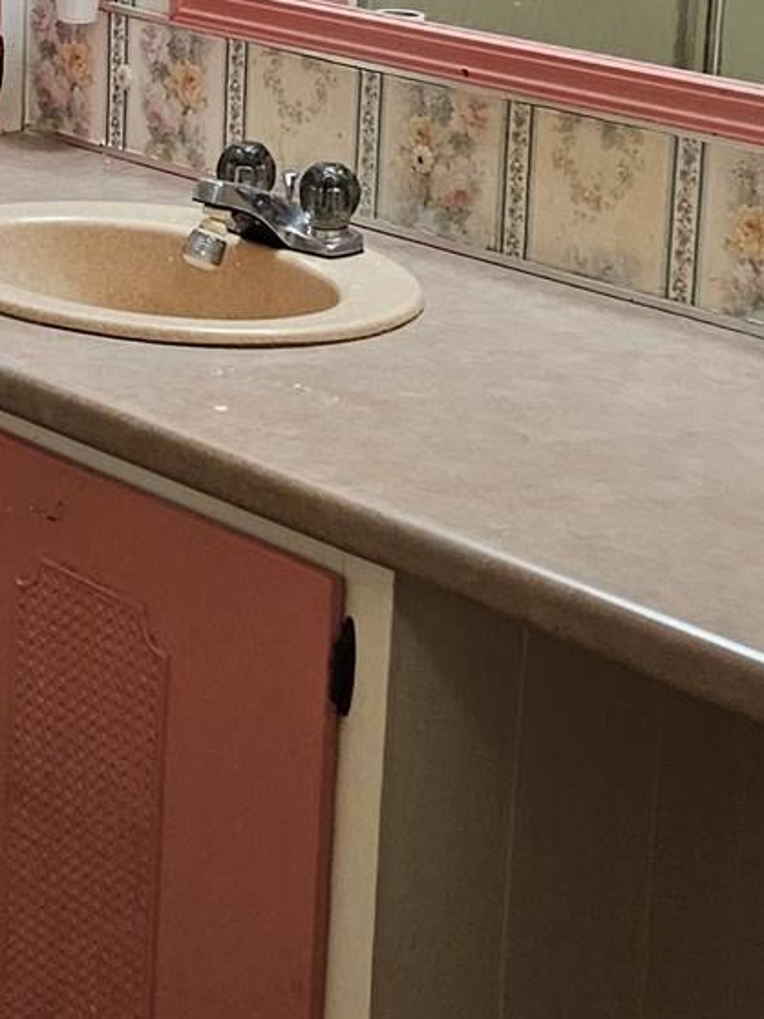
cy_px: 117
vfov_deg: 20.3
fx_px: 2798
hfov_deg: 15.1
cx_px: -102
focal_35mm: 95
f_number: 1.8
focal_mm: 5.4
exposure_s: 1/120
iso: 320
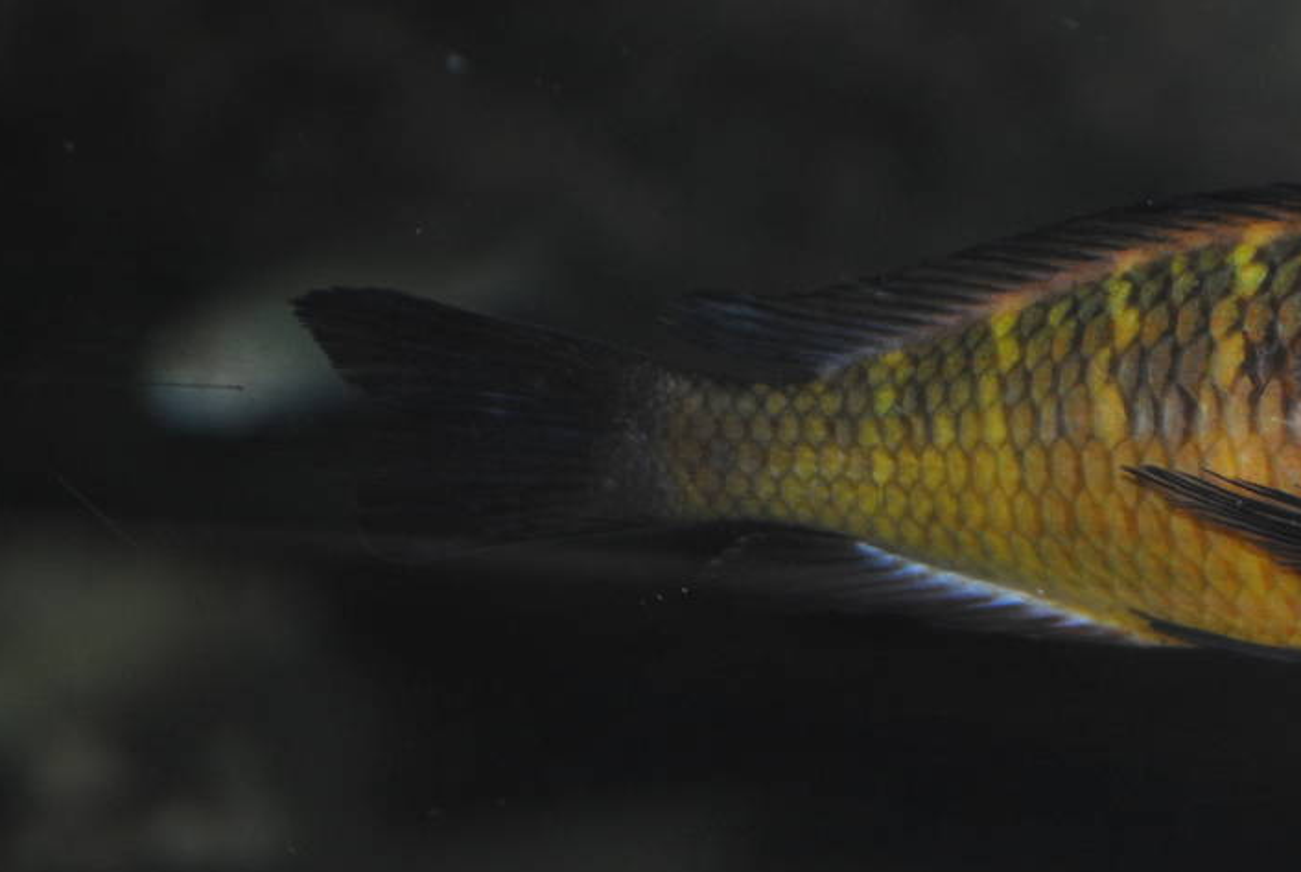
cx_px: 1257
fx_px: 12052
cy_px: 456
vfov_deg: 4.1
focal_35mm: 333
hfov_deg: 6.2
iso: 200
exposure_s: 1/60
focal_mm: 98
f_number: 4.5
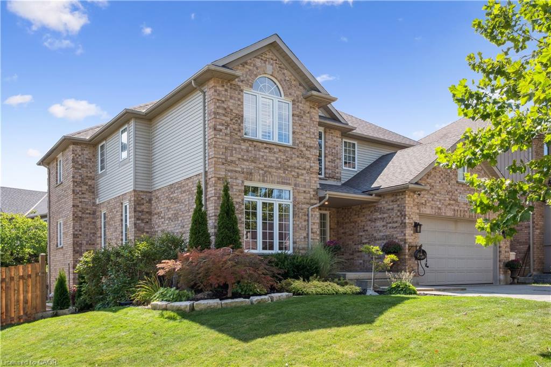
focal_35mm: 30
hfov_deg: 62.0
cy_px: 184
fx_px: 459
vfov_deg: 43.5
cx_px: 276
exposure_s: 1/100
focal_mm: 30
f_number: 16
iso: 200
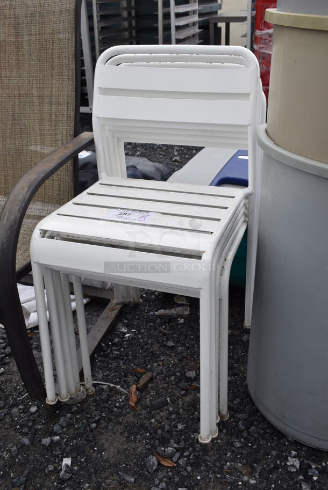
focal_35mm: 34
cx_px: 164
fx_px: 471
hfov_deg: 38.4
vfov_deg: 55.1
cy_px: 245
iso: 180
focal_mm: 23
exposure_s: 1/250
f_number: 8
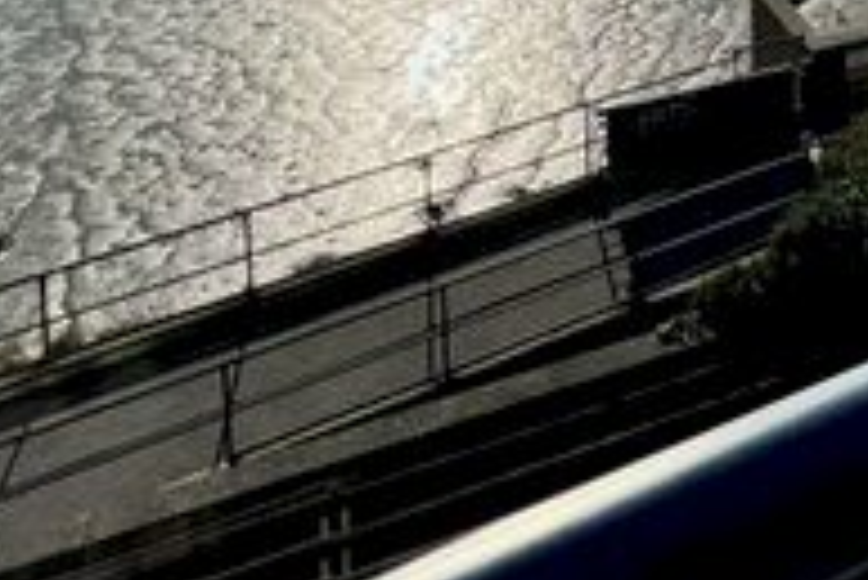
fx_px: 1182
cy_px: -416
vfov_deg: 20.7
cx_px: 1048
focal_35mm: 49
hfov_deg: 32.9
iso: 32
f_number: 1.8
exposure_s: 1/6135
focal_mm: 1.57
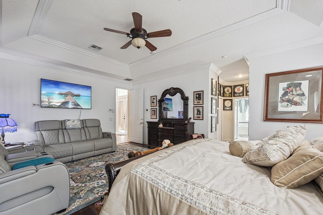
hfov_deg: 100.3
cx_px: 153
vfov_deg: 77.2
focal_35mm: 15
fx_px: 135
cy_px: 114
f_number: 9
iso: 200
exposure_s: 1/10
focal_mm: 14
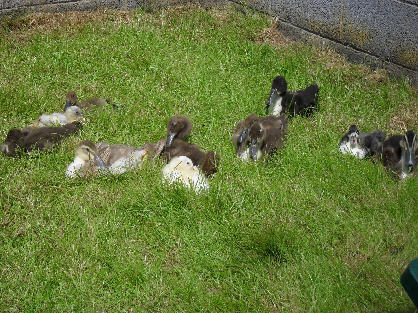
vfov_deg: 16.6
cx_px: 209
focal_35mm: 89
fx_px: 1075
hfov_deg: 22.0
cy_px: 156
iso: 100
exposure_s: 1/750
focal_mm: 15.7
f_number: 5.5
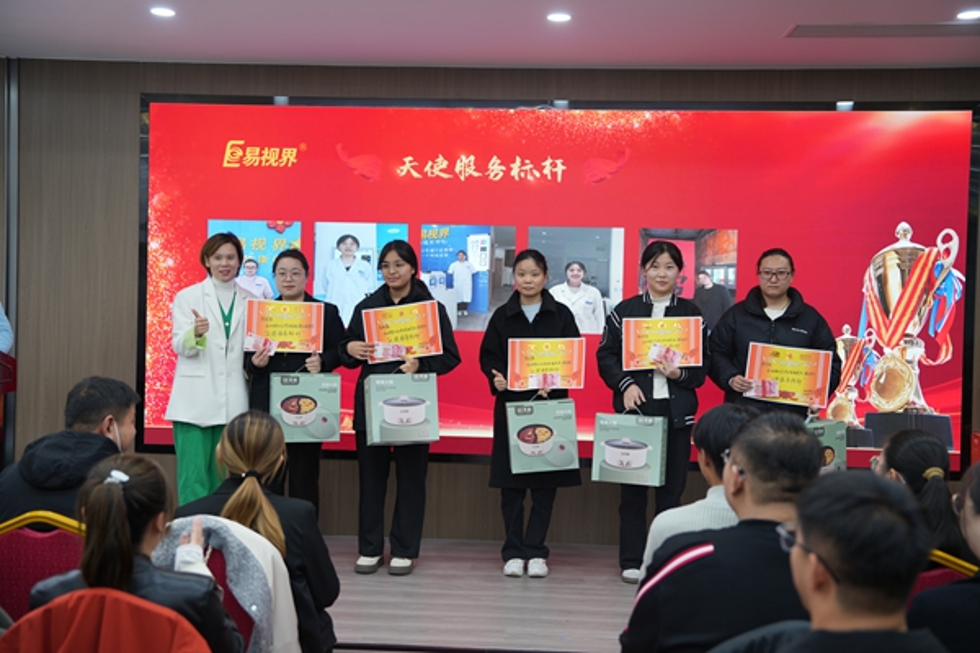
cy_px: 326
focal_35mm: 42
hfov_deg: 46.4
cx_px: 490
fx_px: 1143
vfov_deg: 31.9
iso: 160
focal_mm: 42
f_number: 2.8
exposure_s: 1/50
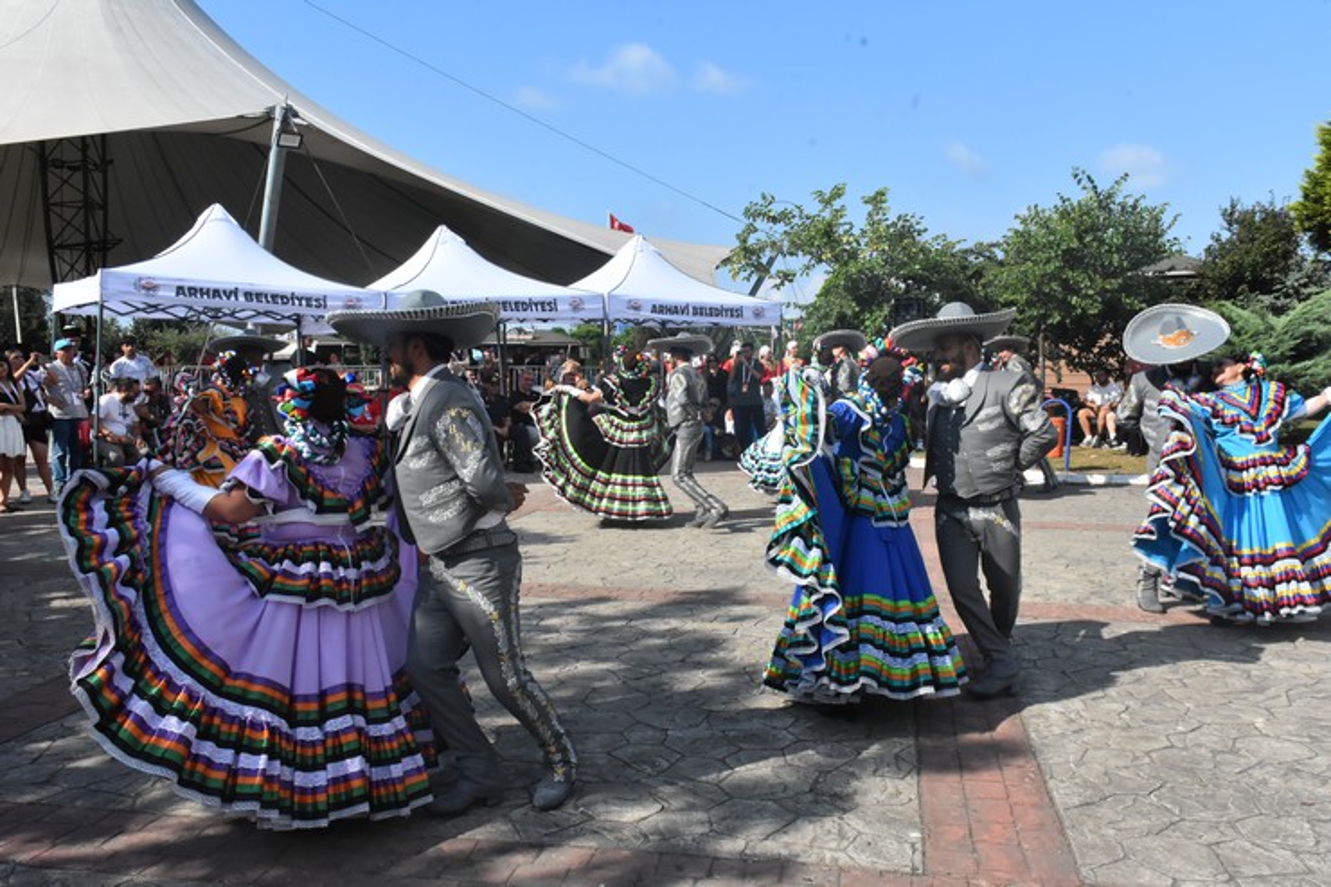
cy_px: 444
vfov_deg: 43.6
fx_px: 1109
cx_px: 666
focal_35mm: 30
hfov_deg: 61.9
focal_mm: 20
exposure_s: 1/1000
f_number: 16
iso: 2000
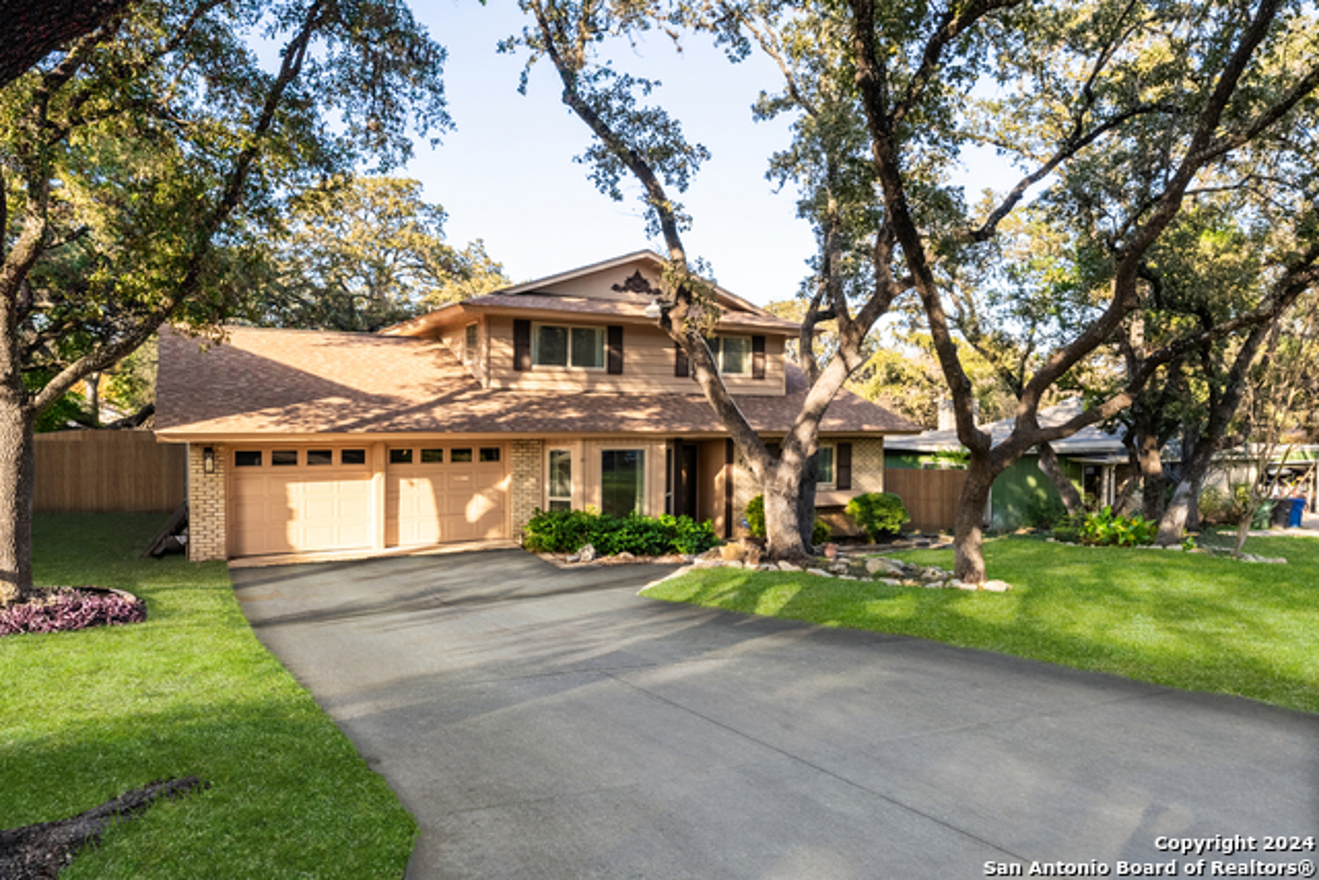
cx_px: 660
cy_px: 440
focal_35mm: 22
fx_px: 806
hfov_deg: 78.6
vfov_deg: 57.3
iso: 1000
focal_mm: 22
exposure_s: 1/3200
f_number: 6.3
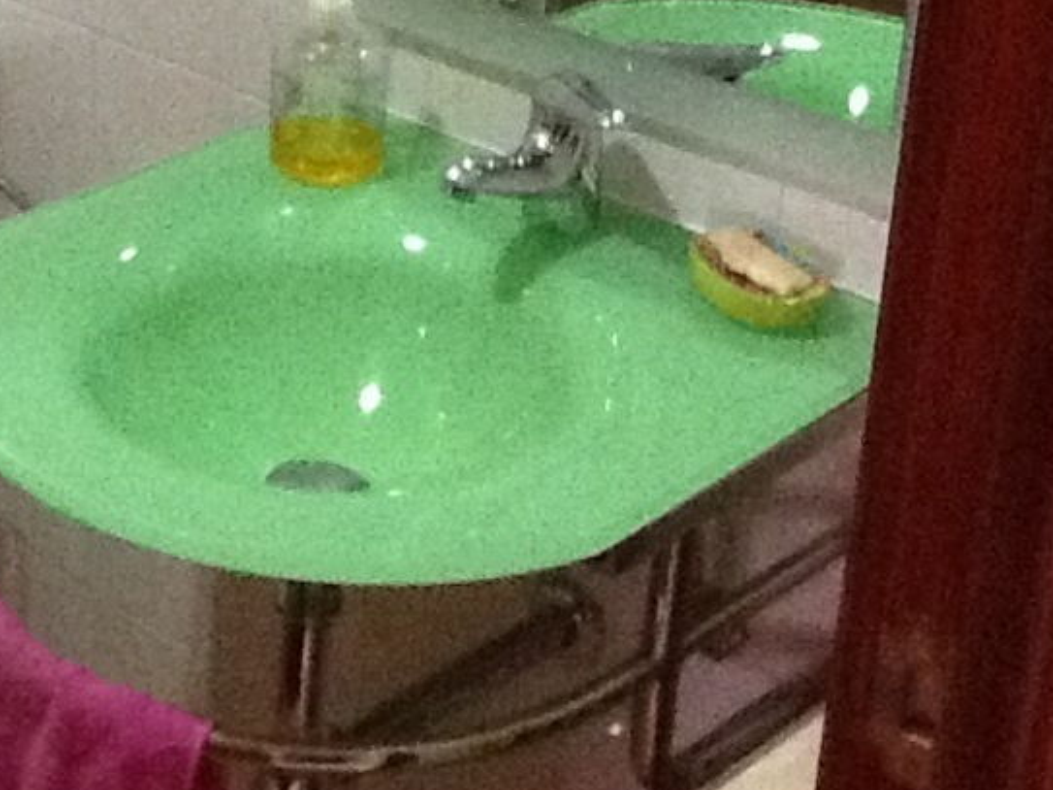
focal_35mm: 83
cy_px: 58
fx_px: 2524
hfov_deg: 23.0
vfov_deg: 17.5
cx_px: 111
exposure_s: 1/30
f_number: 2.4
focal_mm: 2.03
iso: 400
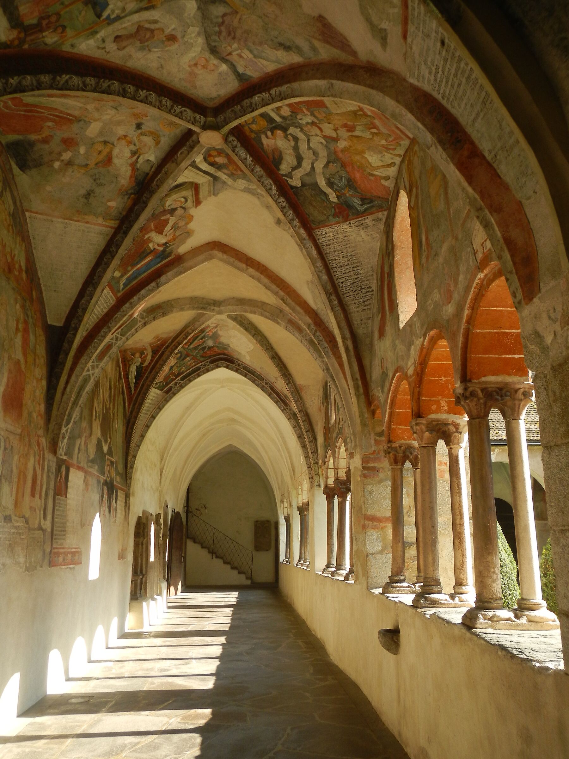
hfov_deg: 49.7
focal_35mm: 28
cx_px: 284
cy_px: 380
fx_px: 614
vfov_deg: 63.4
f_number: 3.9
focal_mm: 5
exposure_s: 1/160
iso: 125
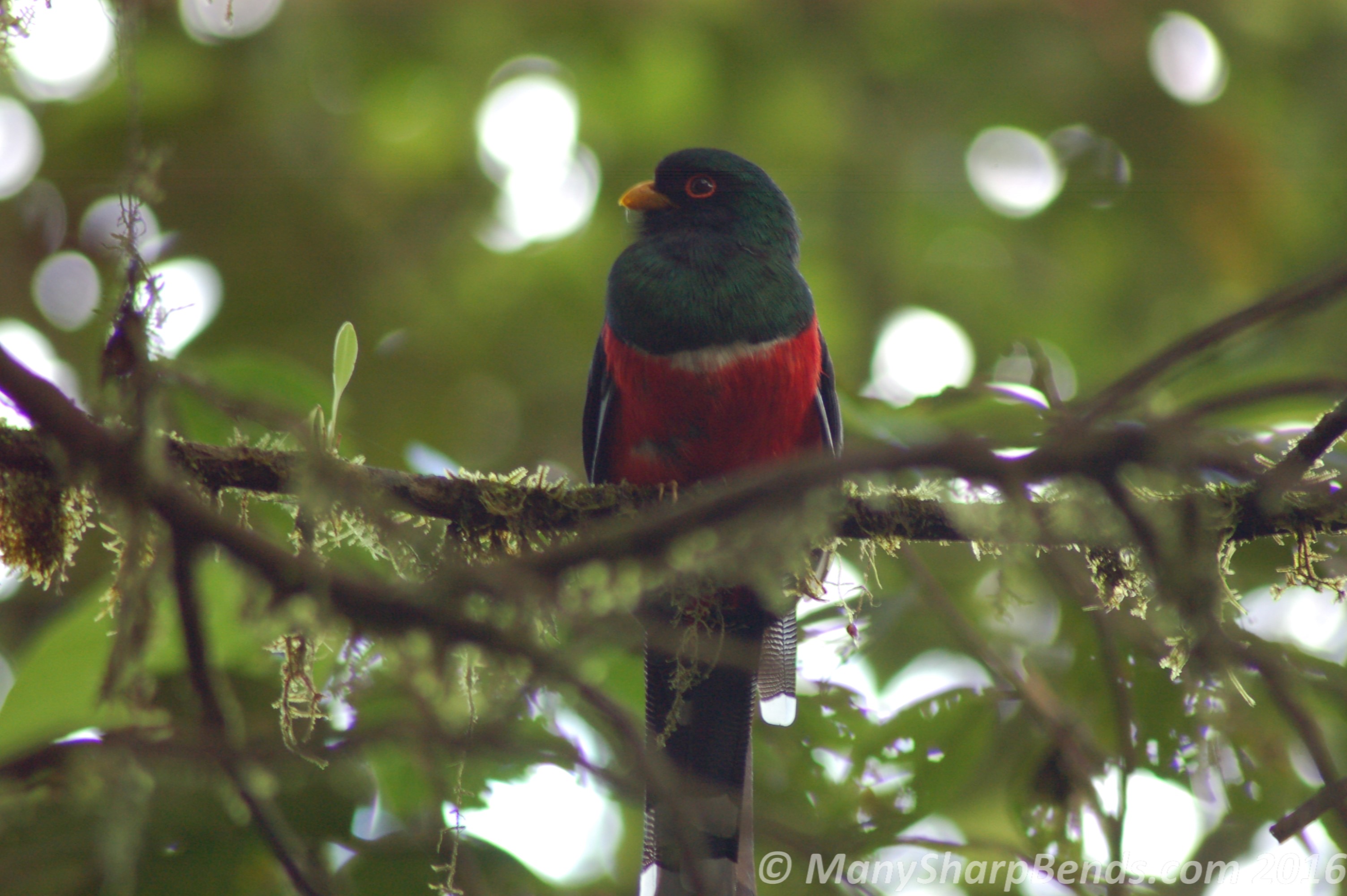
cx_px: 674
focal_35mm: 450
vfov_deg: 3.0
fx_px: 16822
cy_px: 448
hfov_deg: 4.6
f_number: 5.6
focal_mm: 300
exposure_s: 1/60
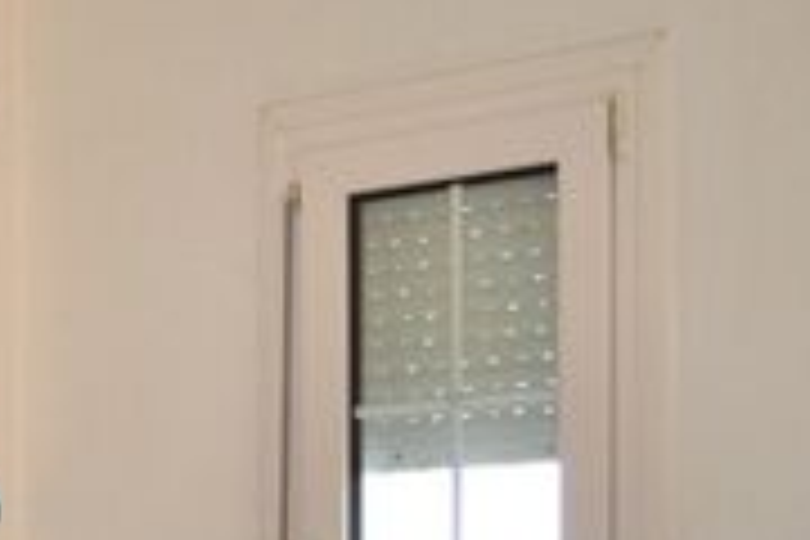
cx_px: -286
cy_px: 720
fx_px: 2385
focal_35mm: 106
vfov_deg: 12.5
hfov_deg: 17.8
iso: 360
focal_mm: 18
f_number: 4
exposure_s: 1/125
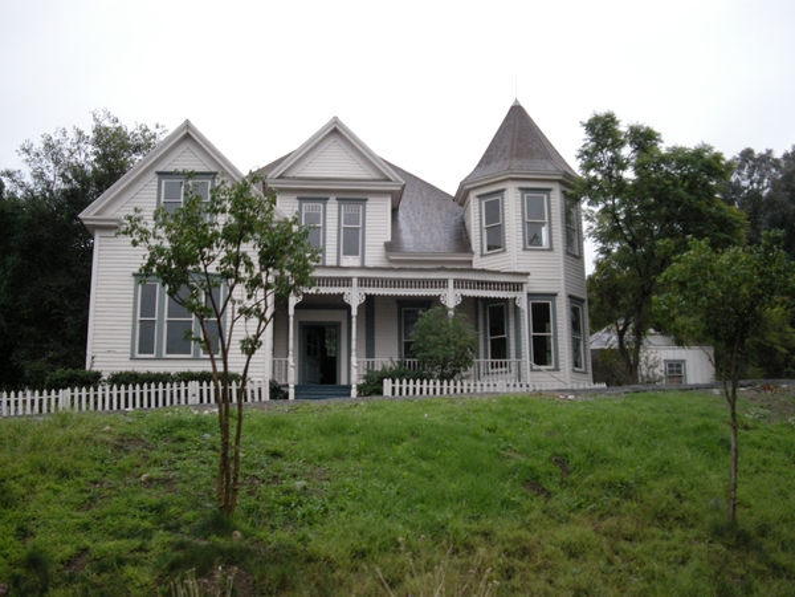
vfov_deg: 38.7
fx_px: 850
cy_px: 298
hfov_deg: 50.1
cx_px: 398
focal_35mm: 37
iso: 326
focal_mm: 7.9
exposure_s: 1/290
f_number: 2.8
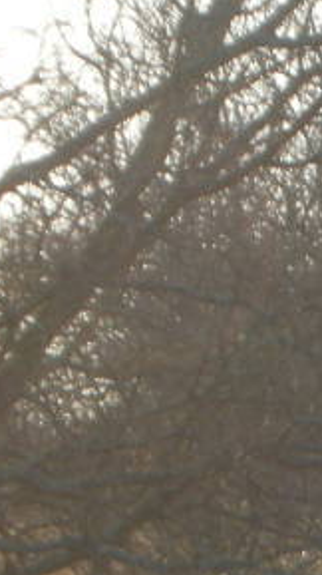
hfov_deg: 2.9
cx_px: 898
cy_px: 678
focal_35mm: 406
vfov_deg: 5.3
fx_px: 6179
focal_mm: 17.4
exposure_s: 1/76.7
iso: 50
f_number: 5.4
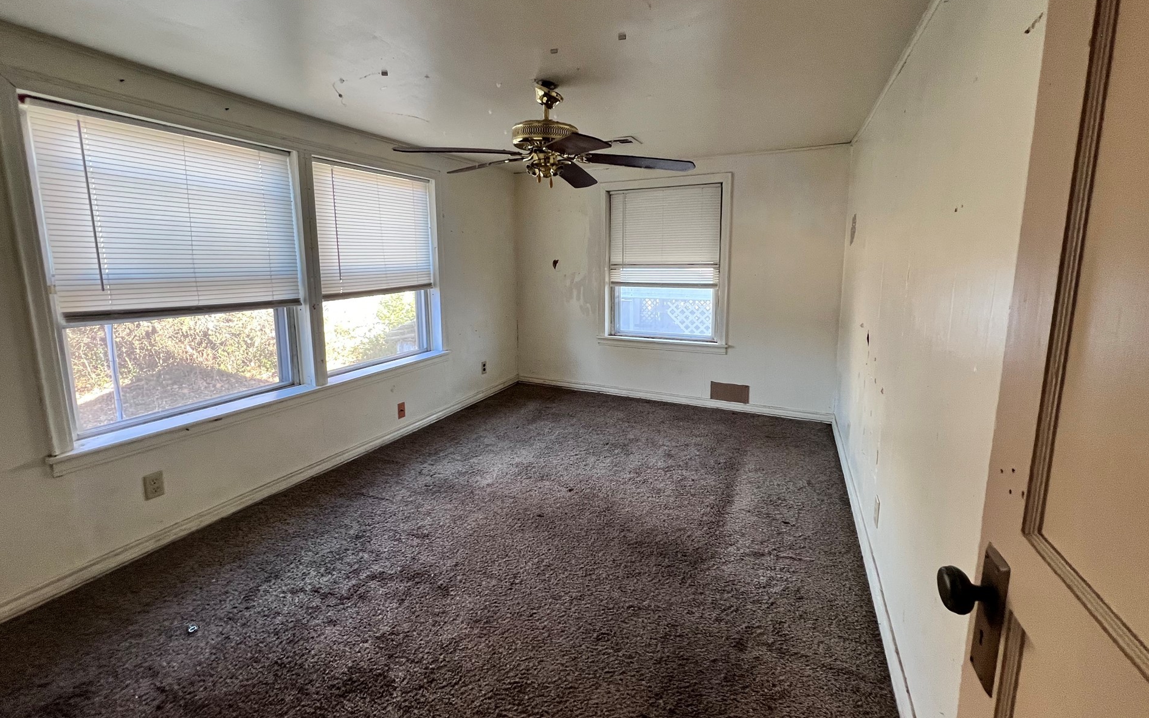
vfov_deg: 78.4
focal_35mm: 14
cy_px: 322
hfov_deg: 105.3
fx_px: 438
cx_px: 571
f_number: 1.8
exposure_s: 1/120
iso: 200
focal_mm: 1.57
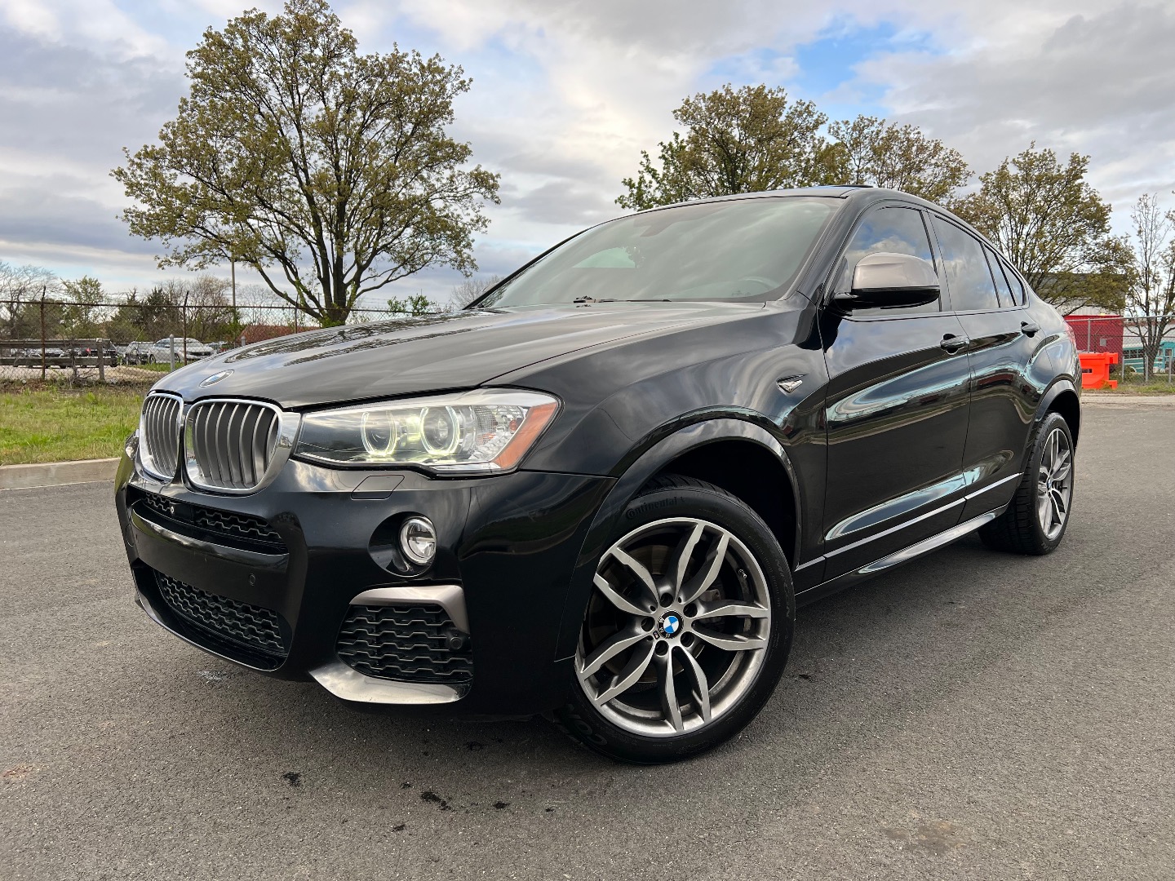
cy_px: 440
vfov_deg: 53.1
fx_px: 883
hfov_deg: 67.3
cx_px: 588
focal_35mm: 26
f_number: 1.5
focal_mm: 5.7
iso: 50
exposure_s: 1/687
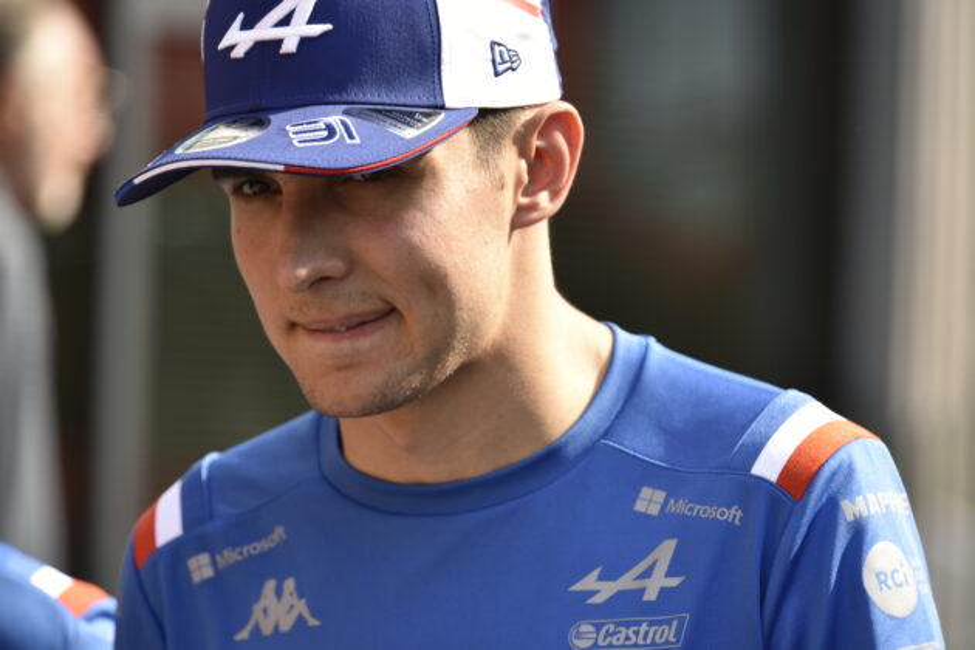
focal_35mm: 240
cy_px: 325
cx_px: 488
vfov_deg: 5.7
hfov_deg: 8.6
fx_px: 6499
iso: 500
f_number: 6.3
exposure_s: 1/640
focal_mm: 240
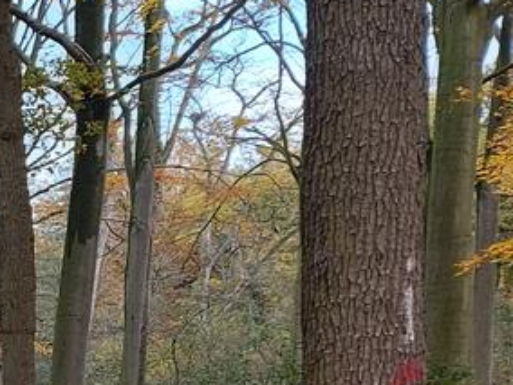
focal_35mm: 108
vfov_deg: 13.4
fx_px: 1601
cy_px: 437
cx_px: -569
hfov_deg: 14.5
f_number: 1.8
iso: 32
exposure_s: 1/50
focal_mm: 5.23
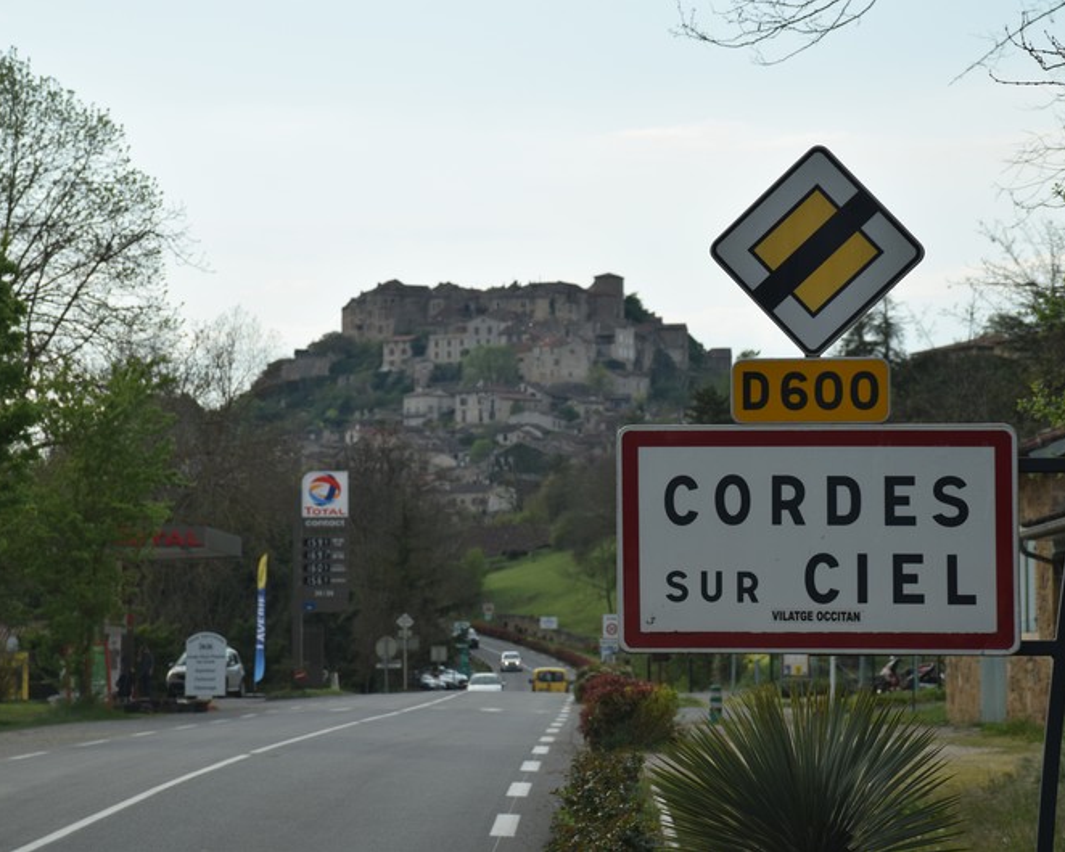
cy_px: 425
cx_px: 549
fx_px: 4558
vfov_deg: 10.7
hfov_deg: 13.3
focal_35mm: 145
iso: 200
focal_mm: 85
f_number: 9
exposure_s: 1/320
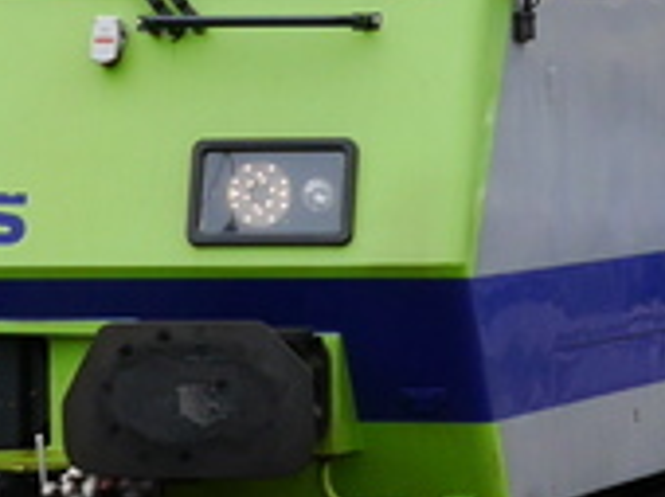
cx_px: 227
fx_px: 5429
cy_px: 113
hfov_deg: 7.0
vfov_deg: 5.2
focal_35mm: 283
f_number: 6.3
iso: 160
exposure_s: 1/250
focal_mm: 20
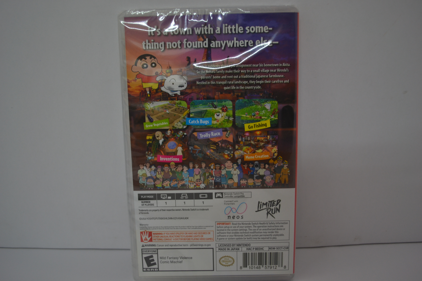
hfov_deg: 57.2
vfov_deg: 40.0
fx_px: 387
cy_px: 140
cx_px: 211
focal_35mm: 33
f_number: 4
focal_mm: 22
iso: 400
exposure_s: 1/40
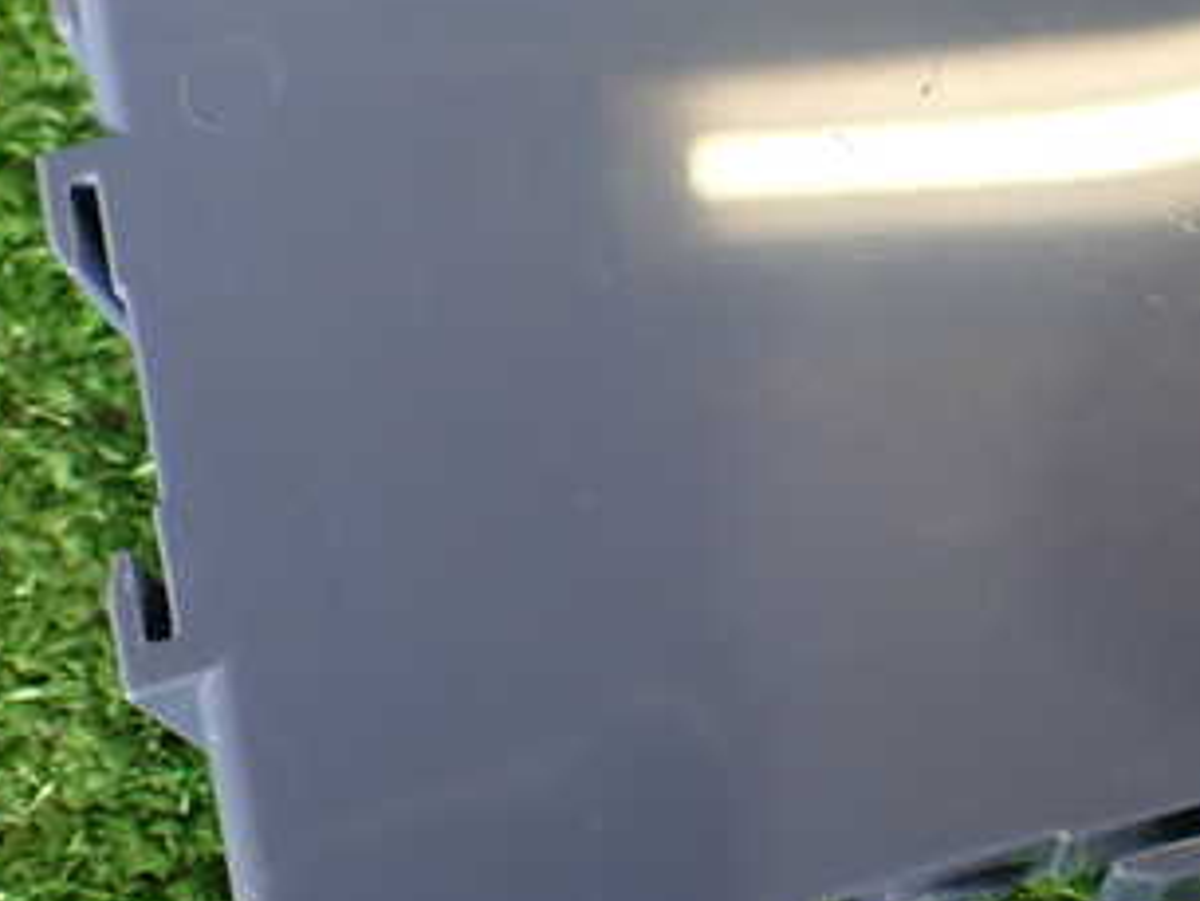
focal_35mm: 63
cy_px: 330
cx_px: 744
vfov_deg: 23.2
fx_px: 2185
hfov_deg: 30.6
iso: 200
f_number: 2.4
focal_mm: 5.79
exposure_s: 1/50
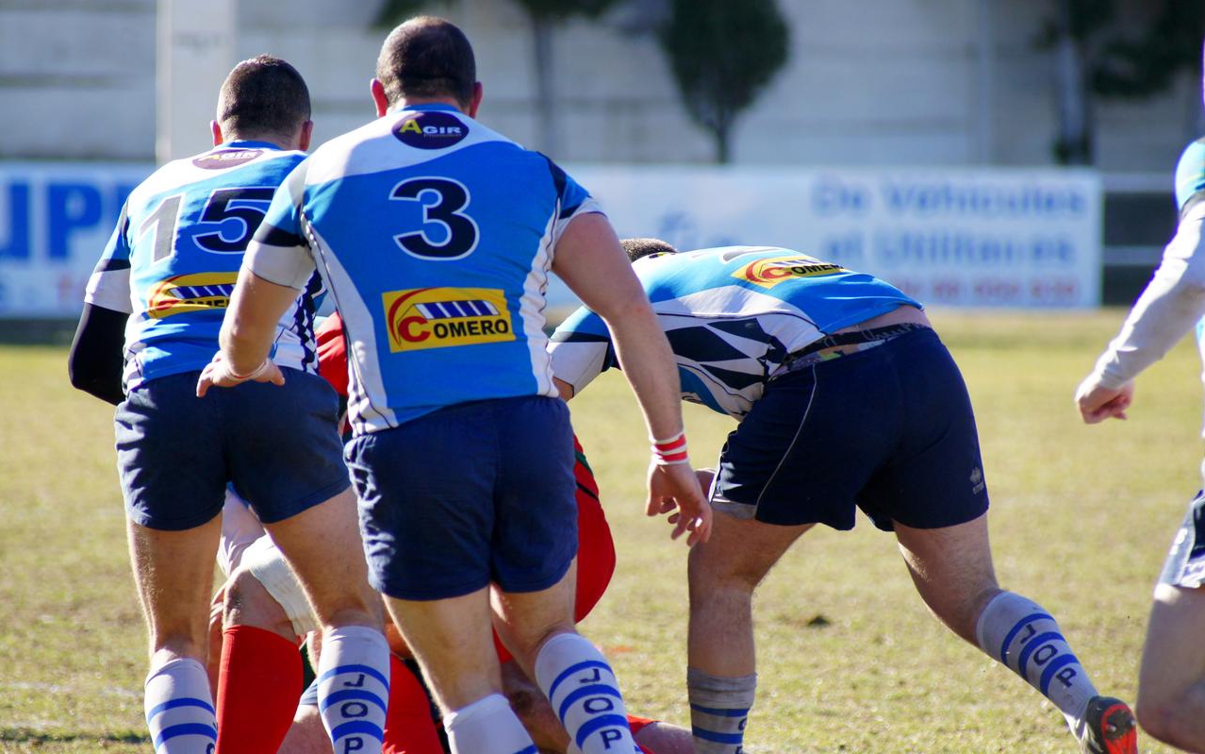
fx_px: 15075
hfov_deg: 4.6
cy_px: 370
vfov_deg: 2.9
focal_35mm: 459
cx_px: 602
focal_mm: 300
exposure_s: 1/800
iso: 400
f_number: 5.6
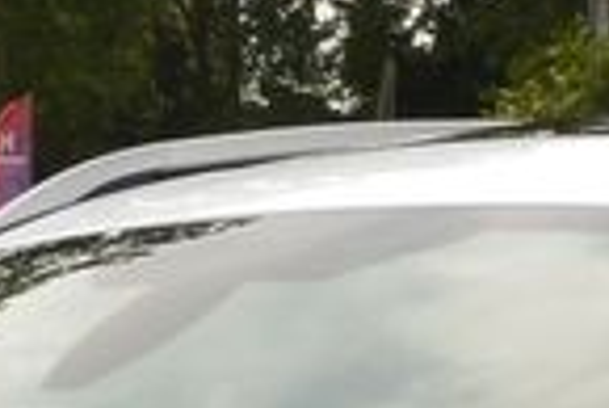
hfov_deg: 10.7
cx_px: 8
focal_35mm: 191
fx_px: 3234
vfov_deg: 6.4
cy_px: 1382
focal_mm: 10
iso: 160
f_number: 8
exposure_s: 1/250
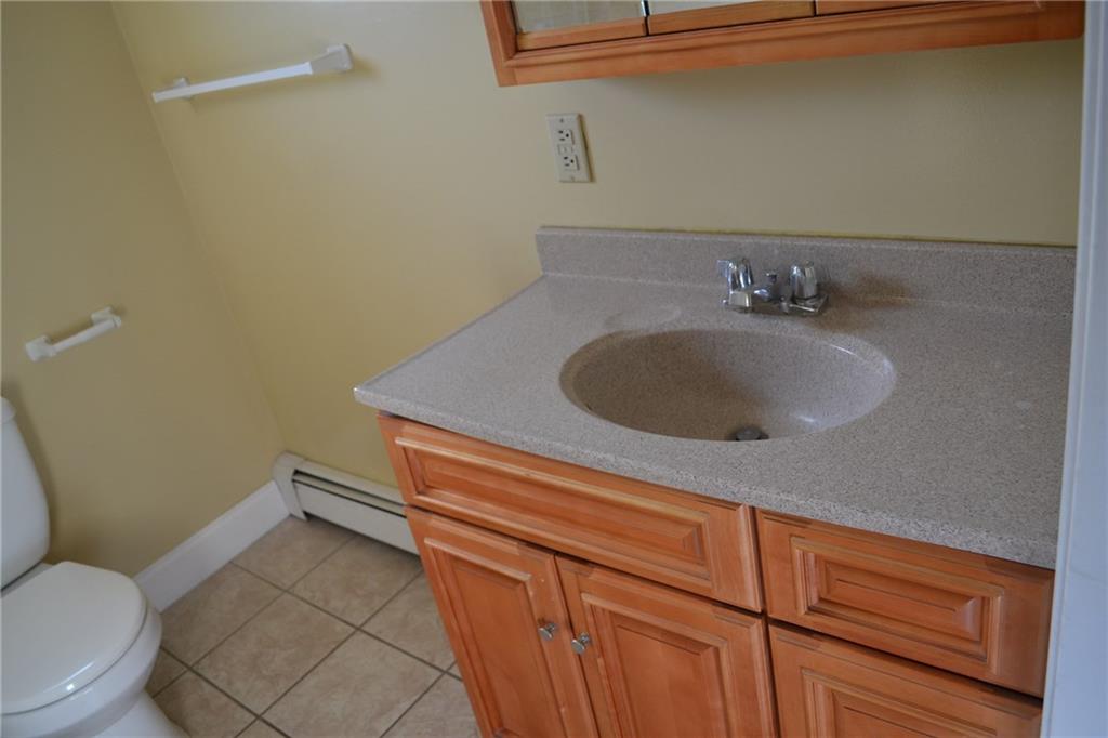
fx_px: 831
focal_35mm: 27
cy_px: 369
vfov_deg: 47.9
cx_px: 554
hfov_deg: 67.4
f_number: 3.5
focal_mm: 18
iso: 400
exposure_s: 1/50
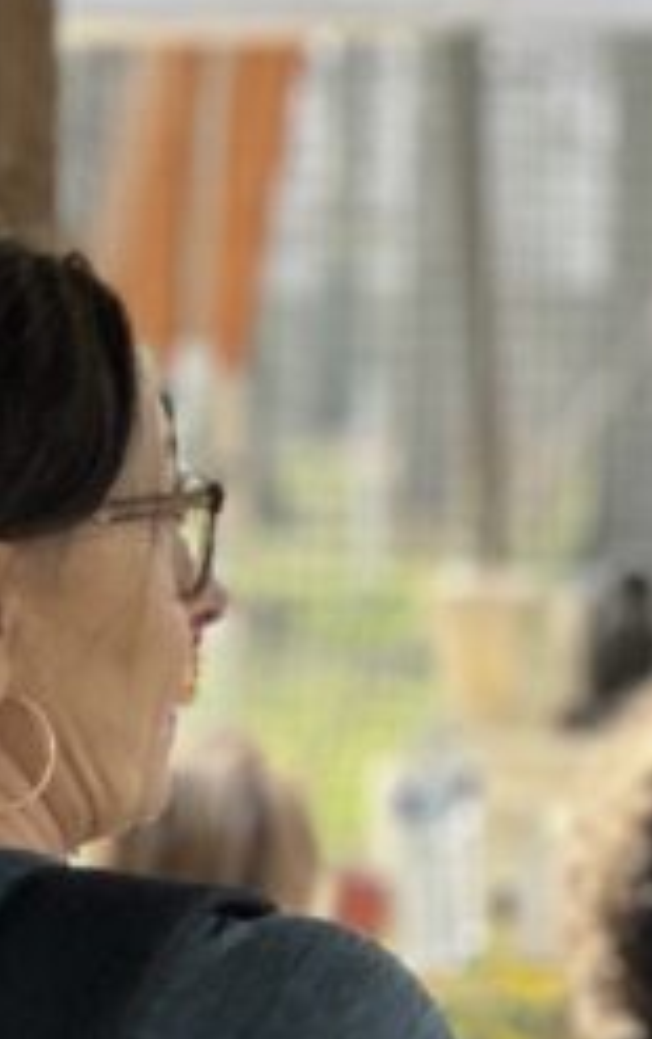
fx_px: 9582
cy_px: 749
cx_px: -547
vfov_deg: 6.2
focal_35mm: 338
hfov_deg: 3.9
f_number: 2.8
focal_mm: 9
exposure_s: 1/132
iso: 20
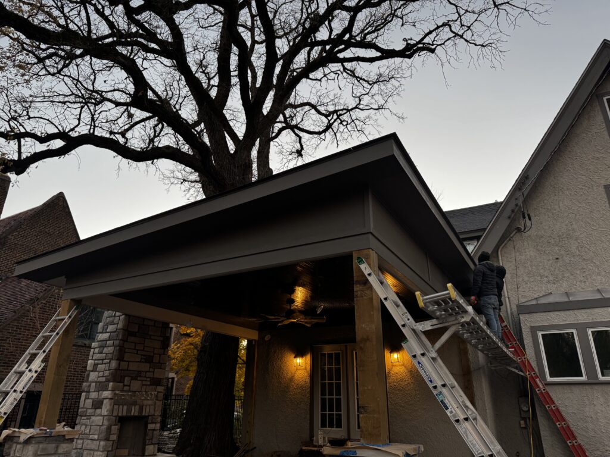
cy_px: 228
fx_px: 423
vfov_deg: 56.8
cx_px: 305
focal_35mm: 24
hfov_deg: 71.6
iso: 125
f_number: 1.78
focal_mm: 6.76
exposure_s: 1/120
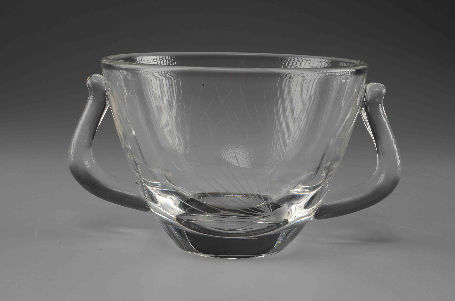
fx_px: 719
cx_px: 228
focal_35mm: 57
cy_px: 150
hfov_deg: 35.1
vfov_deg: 23.7
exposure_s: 1/80
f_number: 16
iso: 100
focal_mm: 38
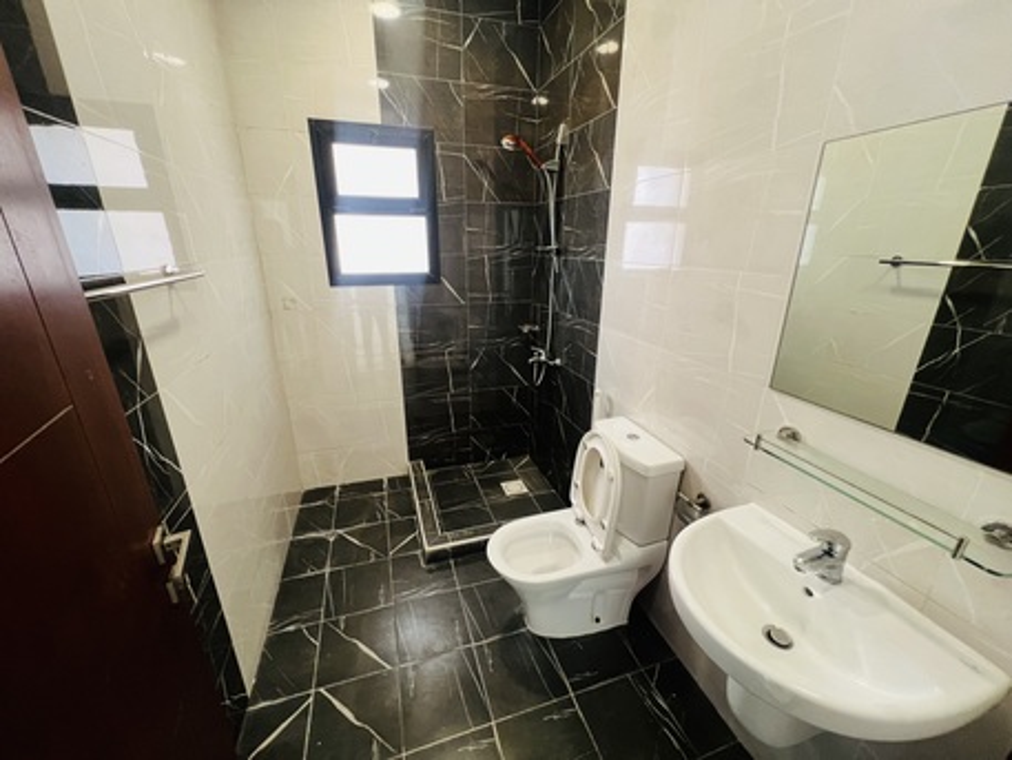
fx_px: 380
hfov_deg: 106.2
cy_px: 380
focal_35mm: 13
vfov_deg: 89.9
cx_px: 506
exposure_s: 1/50
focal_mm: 1.57
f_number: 1.8
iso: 200
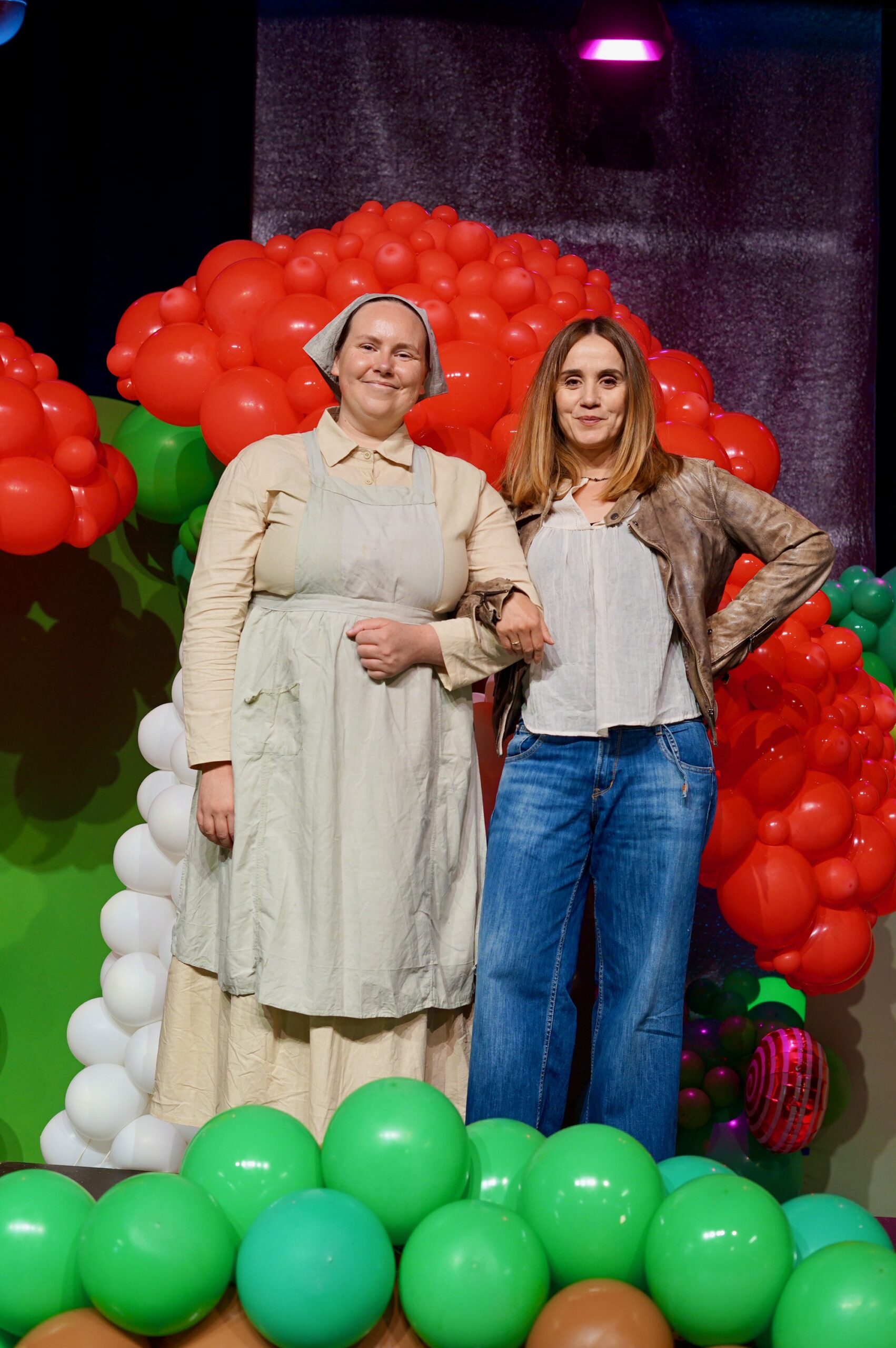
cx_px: 448
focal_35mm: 50
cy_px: 674
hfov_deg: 26.9
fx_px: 1870
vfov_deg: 39.6
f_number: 4
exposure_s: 1/160
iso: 640
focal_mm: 50
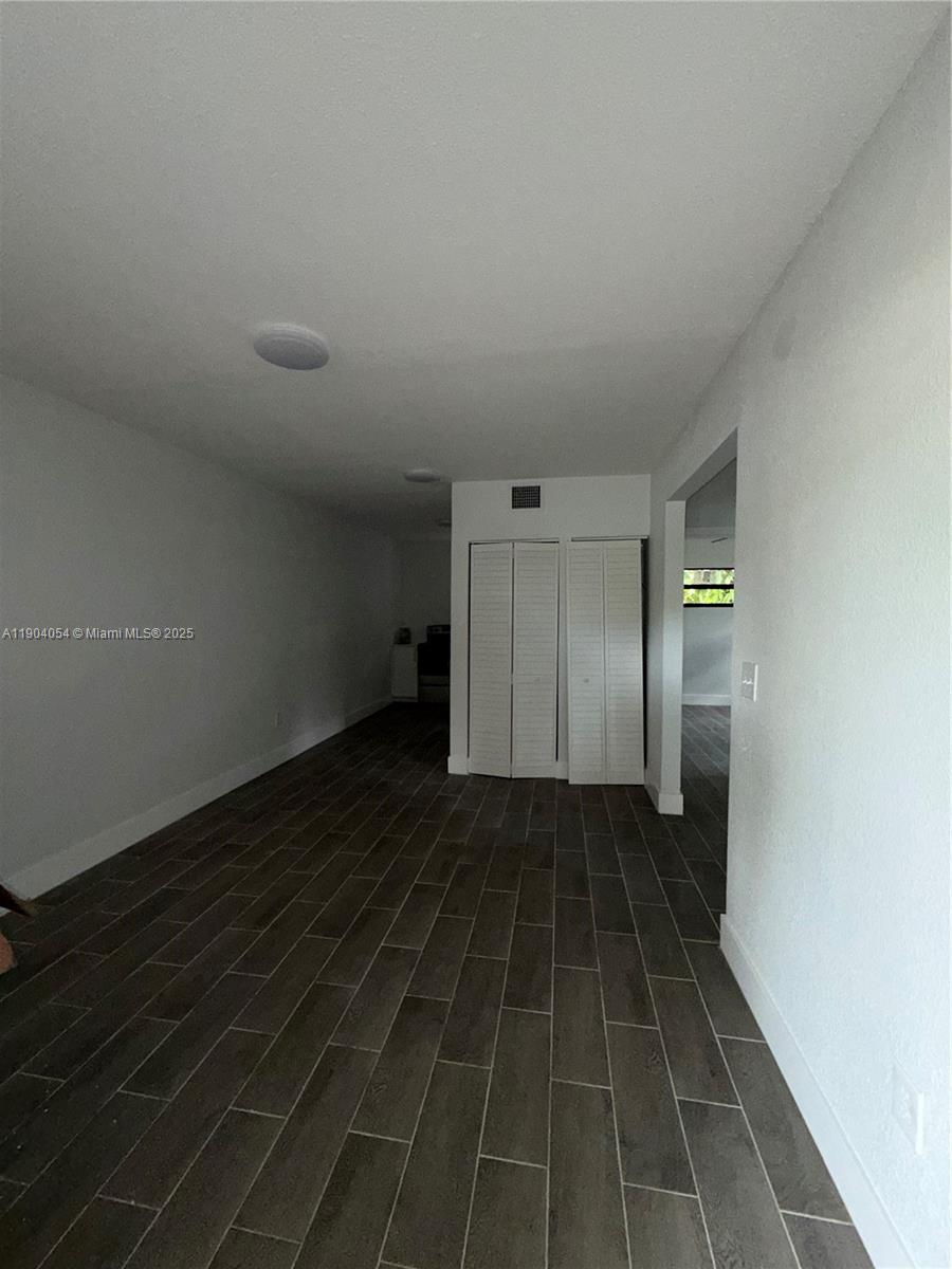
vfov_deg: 102.1
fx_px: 513
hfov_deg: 85.7
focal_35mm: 14
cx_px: 476
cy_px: 634
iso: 160
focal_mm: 2.22
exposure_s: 1/60
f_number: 2.2
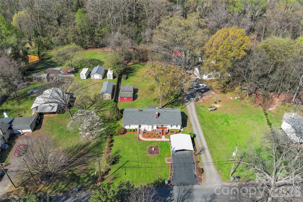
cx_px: 152
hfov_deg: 63.7
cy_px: 101
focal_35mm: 29
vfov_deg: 45.0
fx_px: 244
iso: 100
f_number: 2.8
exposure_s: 1/800
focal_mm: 10.57
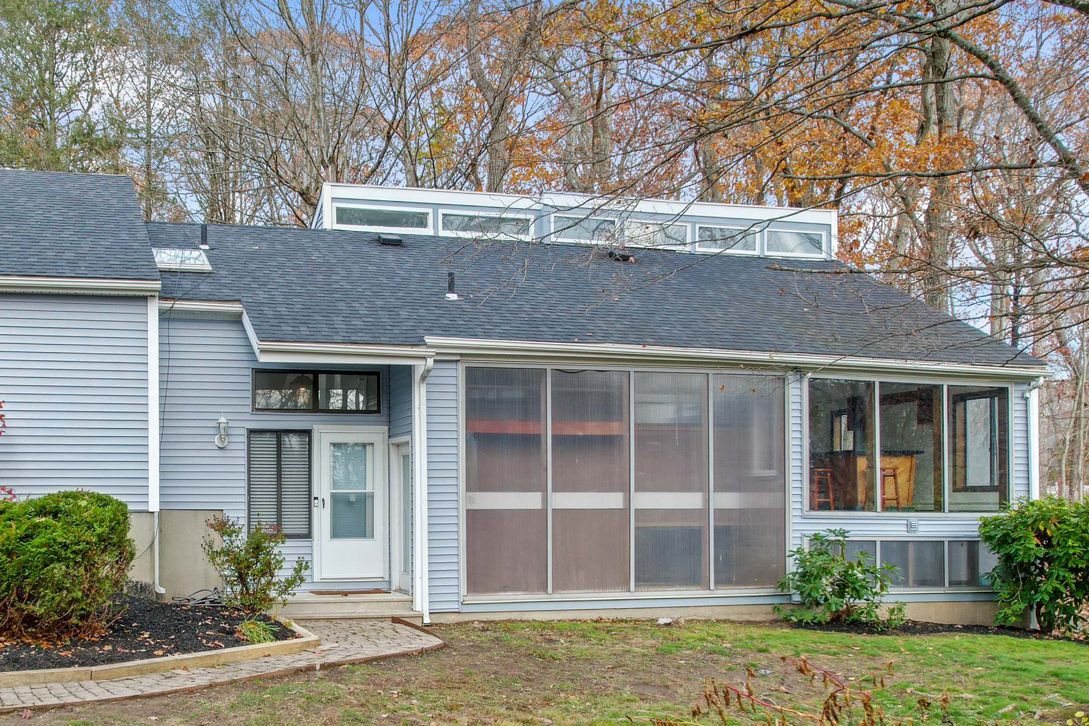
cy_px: 513
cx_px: 323
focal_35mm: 38
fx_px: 1149
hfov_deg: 49.4
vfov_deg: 34.6
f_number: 2.8
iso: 100
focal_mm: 8.38
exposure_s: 1/320
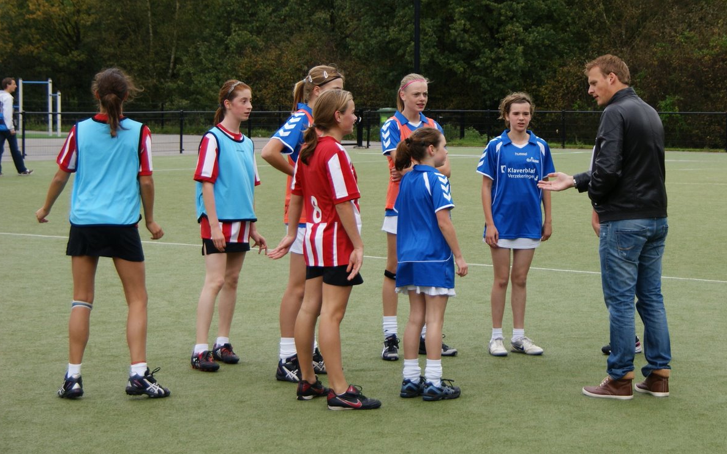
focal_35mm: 70
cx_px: 360
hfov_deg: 29.6
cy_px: 244
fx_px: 1377
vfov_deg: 18.7
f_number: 5
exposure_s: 1/320
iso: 200
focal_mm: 45
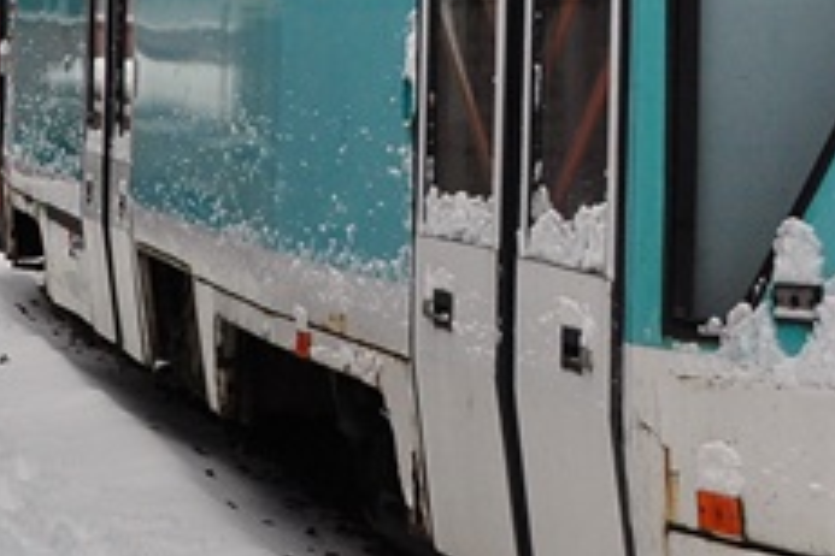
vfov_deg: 9.6
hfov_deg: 12.5
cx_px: -929
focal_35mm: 140
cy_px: -164
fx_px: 3247
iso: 400
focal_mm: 18
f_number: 9
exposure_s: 1/125
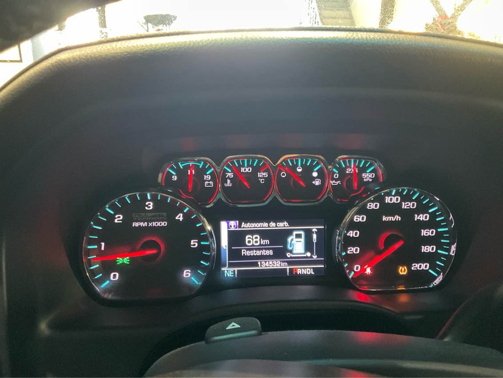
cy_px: 189
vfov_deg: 48.2
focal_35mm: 29
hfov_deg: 61.7
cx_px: 252
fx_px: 421
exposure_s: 1/24
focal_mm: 3
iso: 400
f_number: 1.8
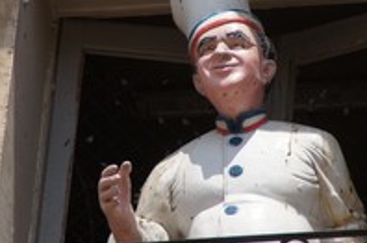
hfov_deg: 3.0
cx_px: 224
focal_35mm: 697
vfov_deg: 2.0
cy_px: 58
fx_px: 7088
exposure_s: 1/500
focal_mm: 200
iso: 100
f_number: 7.1
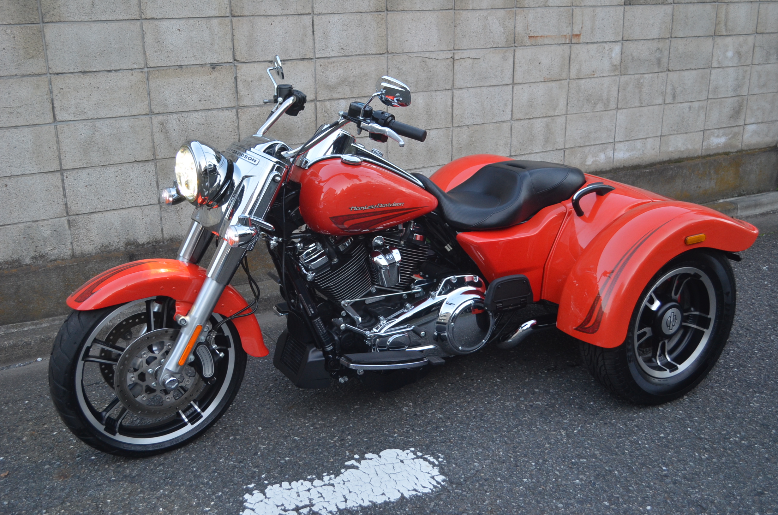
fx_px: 841
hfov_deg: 49.6
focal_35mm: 39
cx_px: 389
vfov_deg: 34.1
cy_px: 258
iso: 500
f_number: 4.2
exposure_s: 1/60
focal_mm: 26
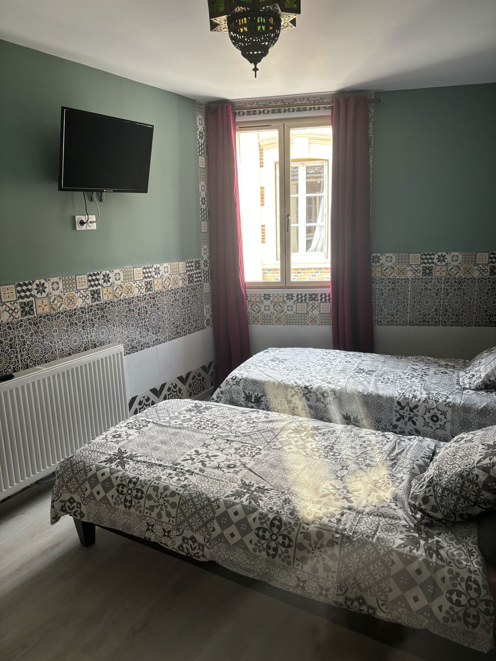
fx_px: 497
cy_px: 330
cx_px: 248
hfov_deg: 53.1
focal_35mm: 26
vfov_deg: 67.3
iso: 80
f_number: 1.6
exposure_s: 1/121
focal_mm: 5.96
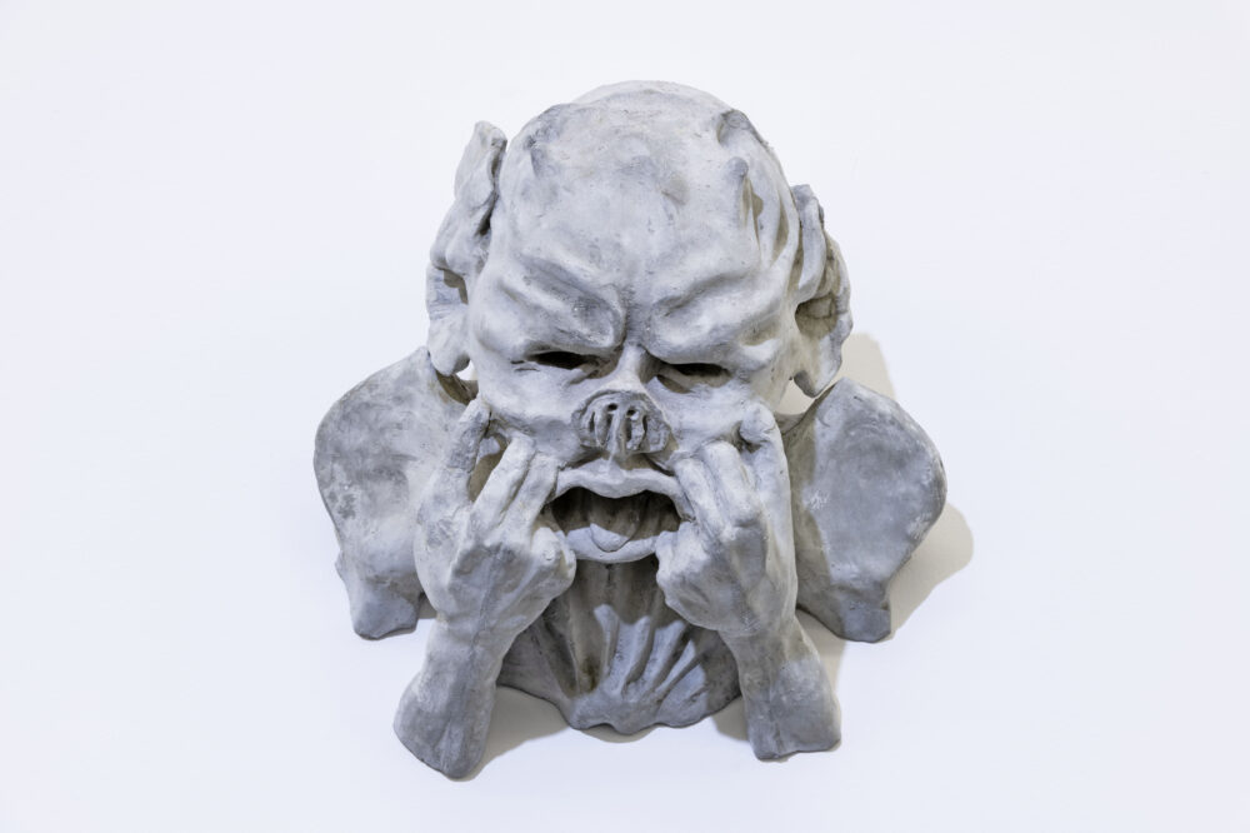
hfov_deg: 12.8
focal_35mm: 160
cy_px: 416
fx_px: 5553
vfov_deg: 8.6
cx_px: 625
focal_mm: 160
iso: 100
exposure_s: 4
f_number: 16
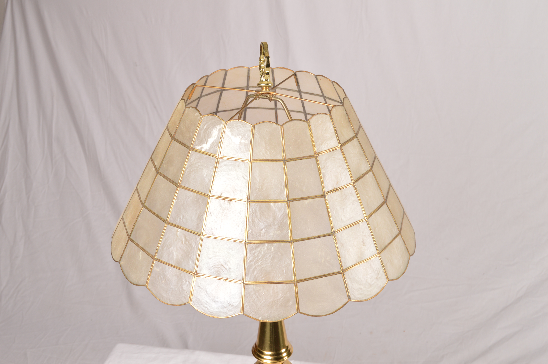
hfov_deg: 42.4
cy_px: 182
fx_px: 707
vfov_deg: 28.9
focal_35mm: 46
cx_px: 274
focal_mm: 31
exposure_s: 1/125
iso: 200
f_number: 10
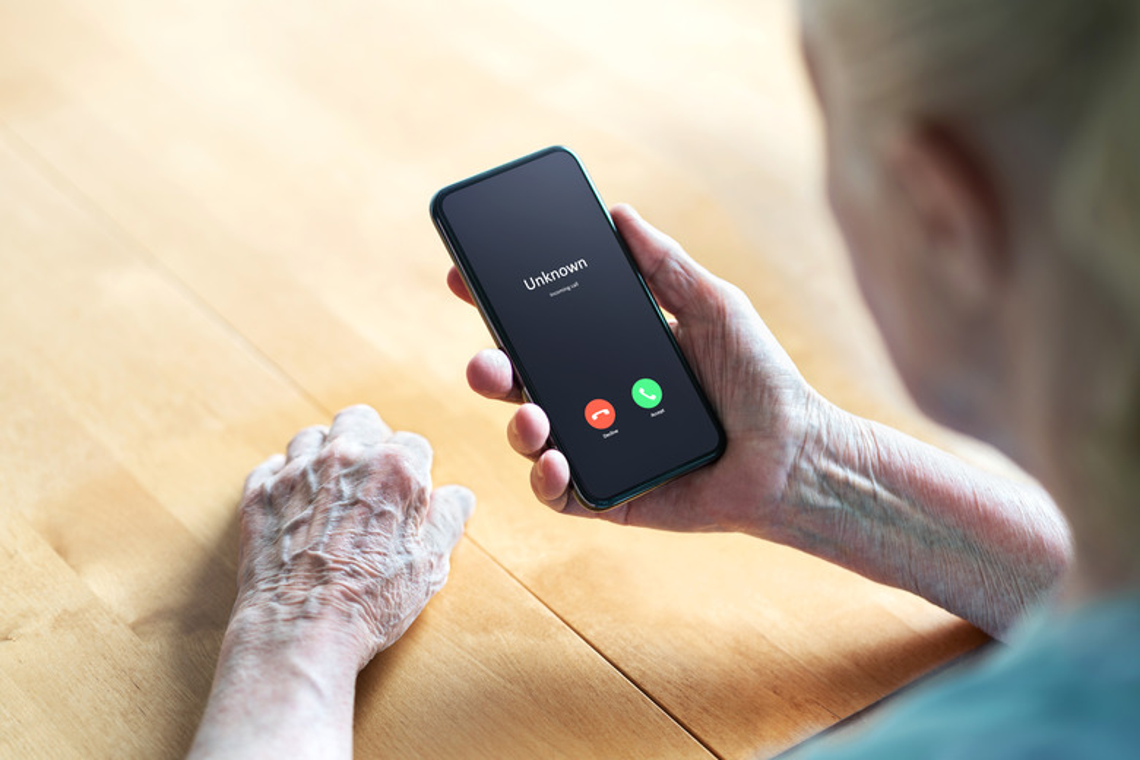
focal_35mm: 85
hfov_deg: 23.9
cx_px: 570
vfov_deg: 16.1
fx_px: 2691
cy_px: 380
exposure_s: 1/10
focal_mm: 85
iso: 50
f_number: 2.5
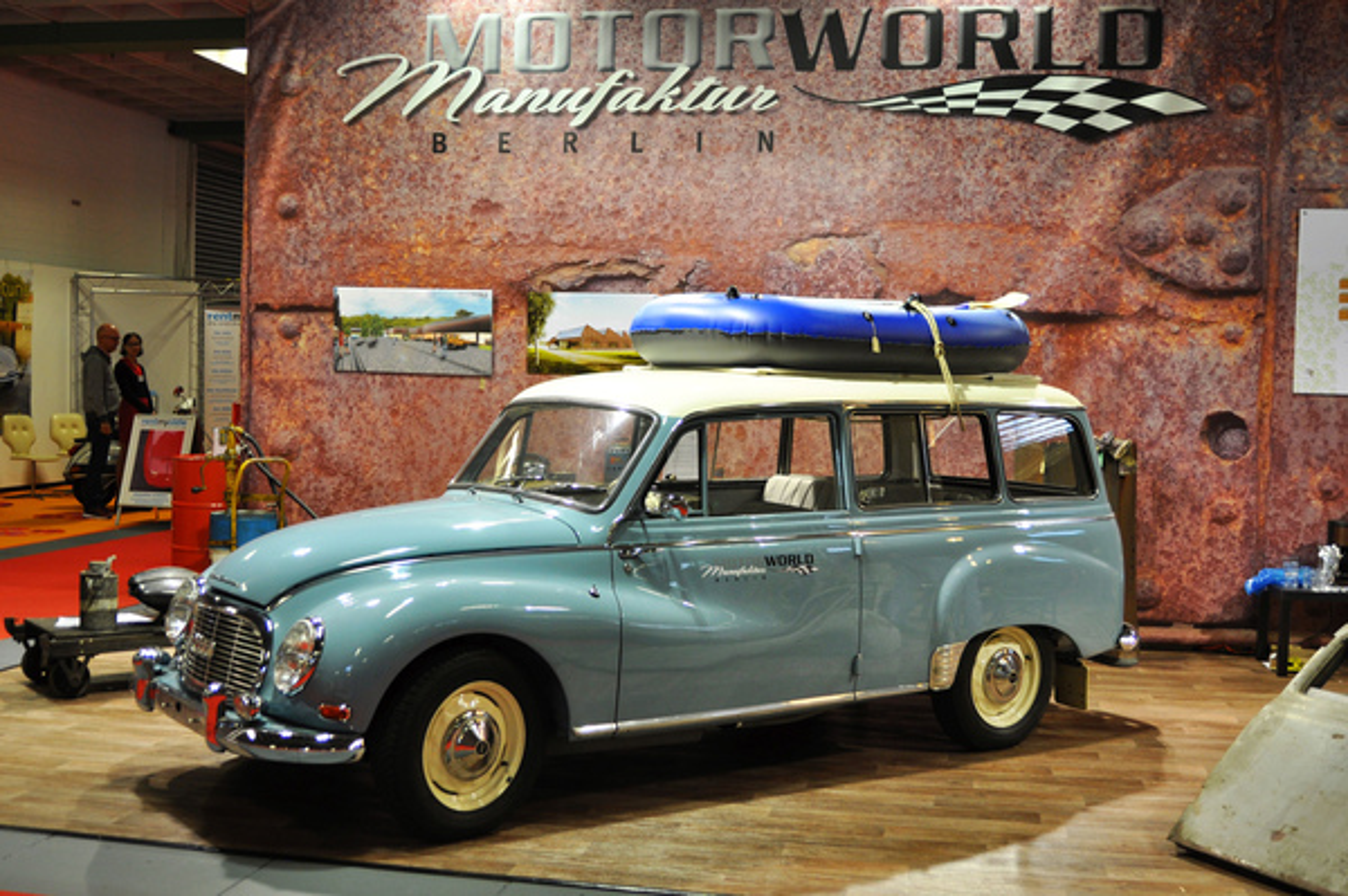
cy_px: 448
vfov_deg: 31.8
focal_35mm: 42
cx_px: 674
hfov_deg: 46.4
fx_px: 1571
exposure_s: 1/60
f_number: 4
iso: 450
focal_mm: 28
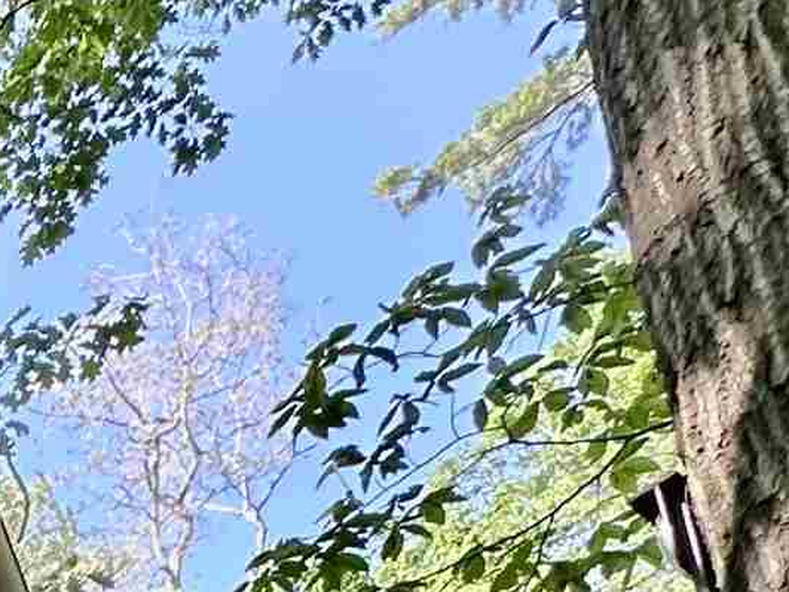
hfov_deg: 16.3
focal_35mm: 81
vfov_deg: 13.4
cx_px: -920
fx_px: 1846
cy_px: 1426
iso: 40
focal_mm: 2.22
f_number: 2.2
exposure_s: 1/185
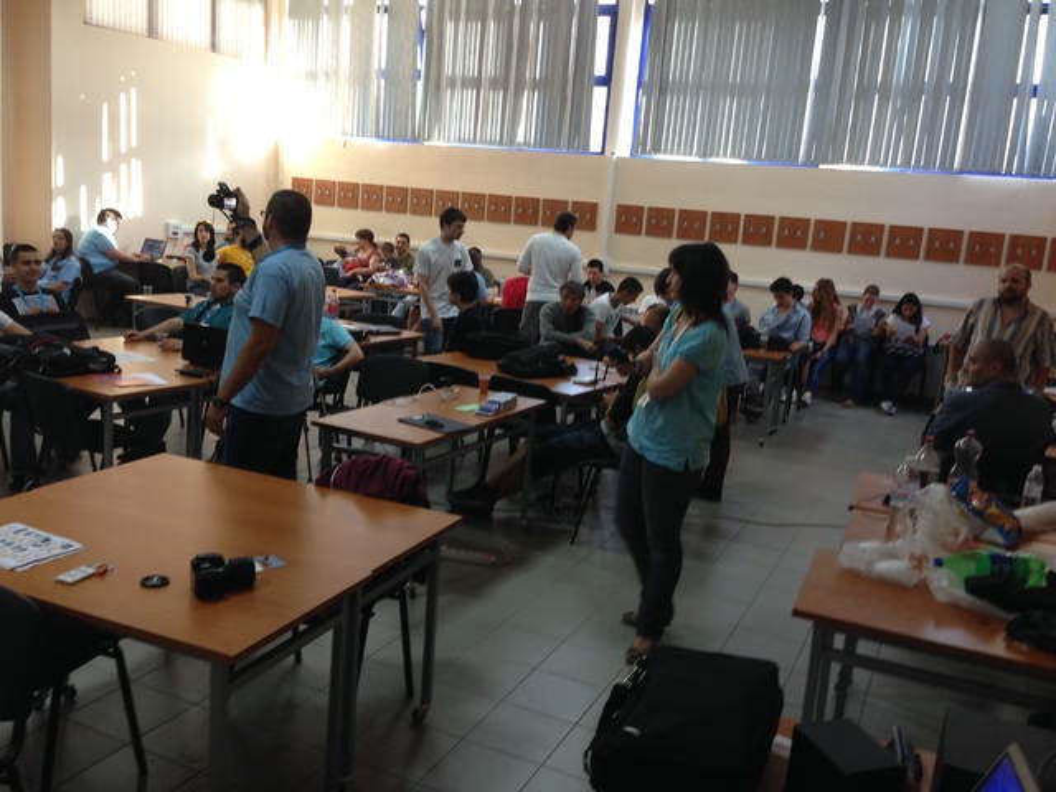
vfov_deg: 42.9
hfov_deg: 55.4
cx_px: 528
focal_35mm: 33
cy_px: 396
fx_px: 1007
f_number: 2.4
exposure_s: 1/20
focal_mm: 4.12
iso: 100
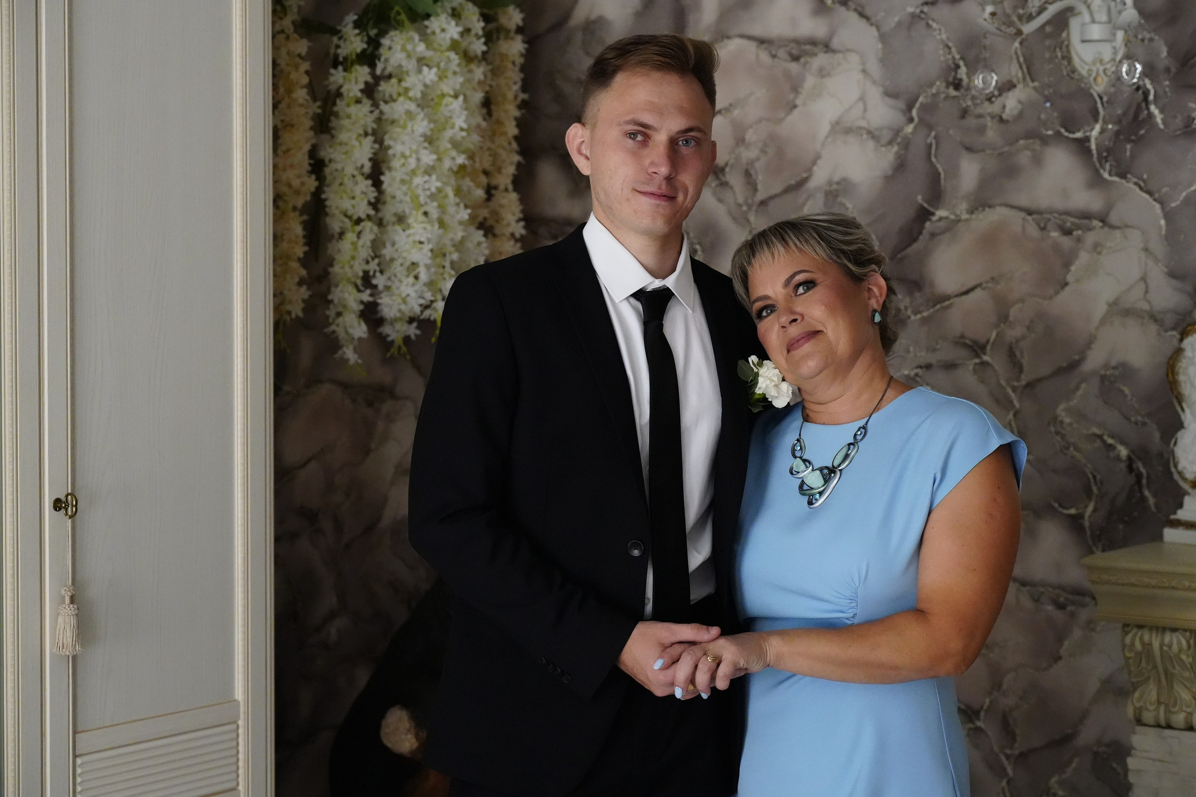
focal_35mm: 68
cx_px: 598
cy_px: 398
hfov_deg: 29.7
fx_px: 2259
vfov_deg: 20.0
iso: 10000
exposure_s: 1/250
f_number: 4
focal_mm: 68
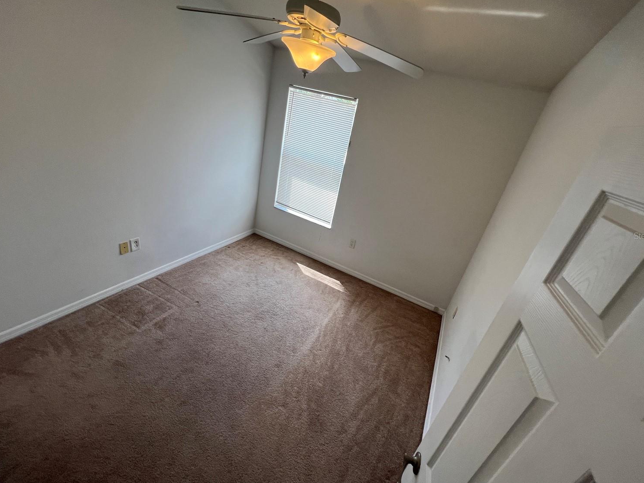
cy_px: 235
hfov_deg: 102.1
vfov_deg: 85.6
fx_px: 260
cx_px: 328
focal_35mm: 14
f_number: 1.8
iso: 64
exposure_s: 1/120
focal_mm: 1.57
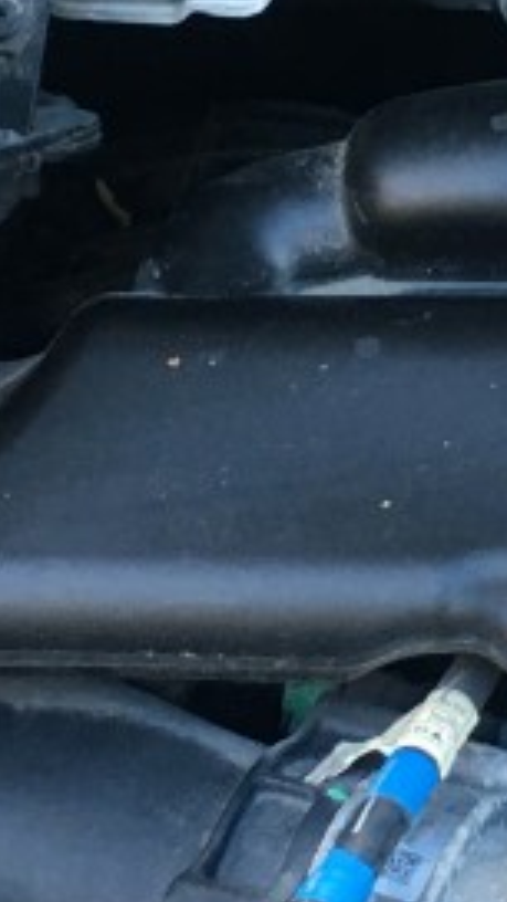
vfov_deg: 17.9
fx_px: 2844
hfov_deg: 10.1
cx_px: 570
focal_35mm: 119
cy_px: 282
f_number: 2.2
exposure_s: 1/30
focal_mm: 4.15
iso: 40
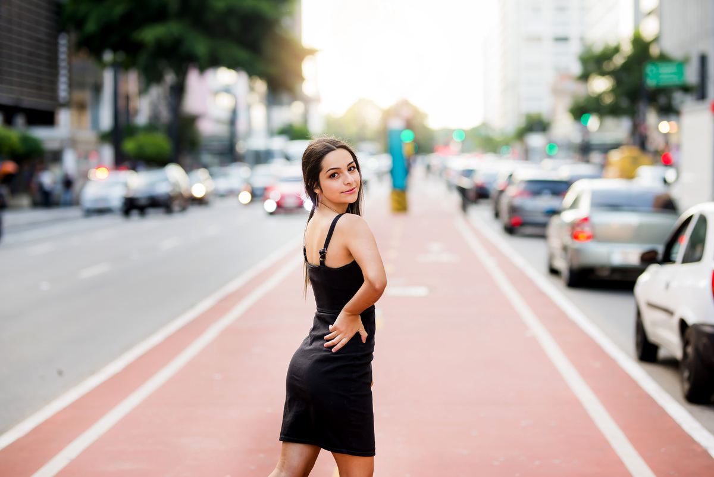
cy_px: 238
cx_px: 357
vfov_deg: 16.1
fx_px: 1686
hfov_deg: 23.9
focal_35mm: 85
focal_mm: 85
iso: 400
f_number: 2
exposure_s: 1/500
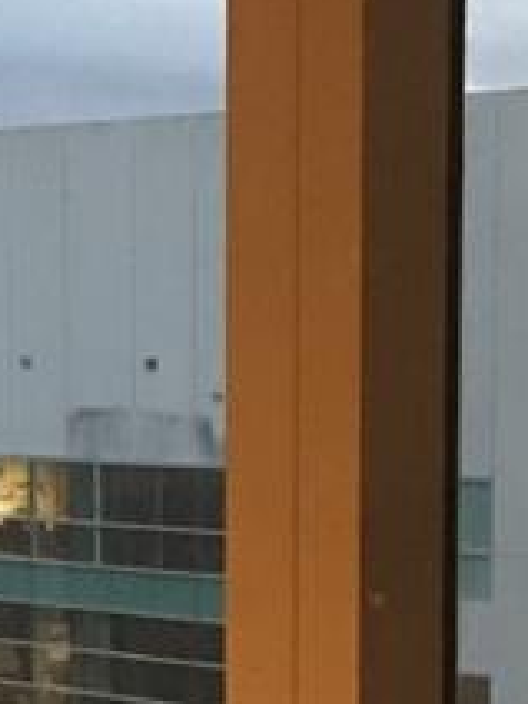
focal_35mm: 164
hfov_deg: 8.9
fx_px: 3335
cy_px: 747
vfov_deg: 11.9
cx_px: -176
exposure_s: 1/15
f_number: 2.2
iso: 80
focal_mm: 4.15
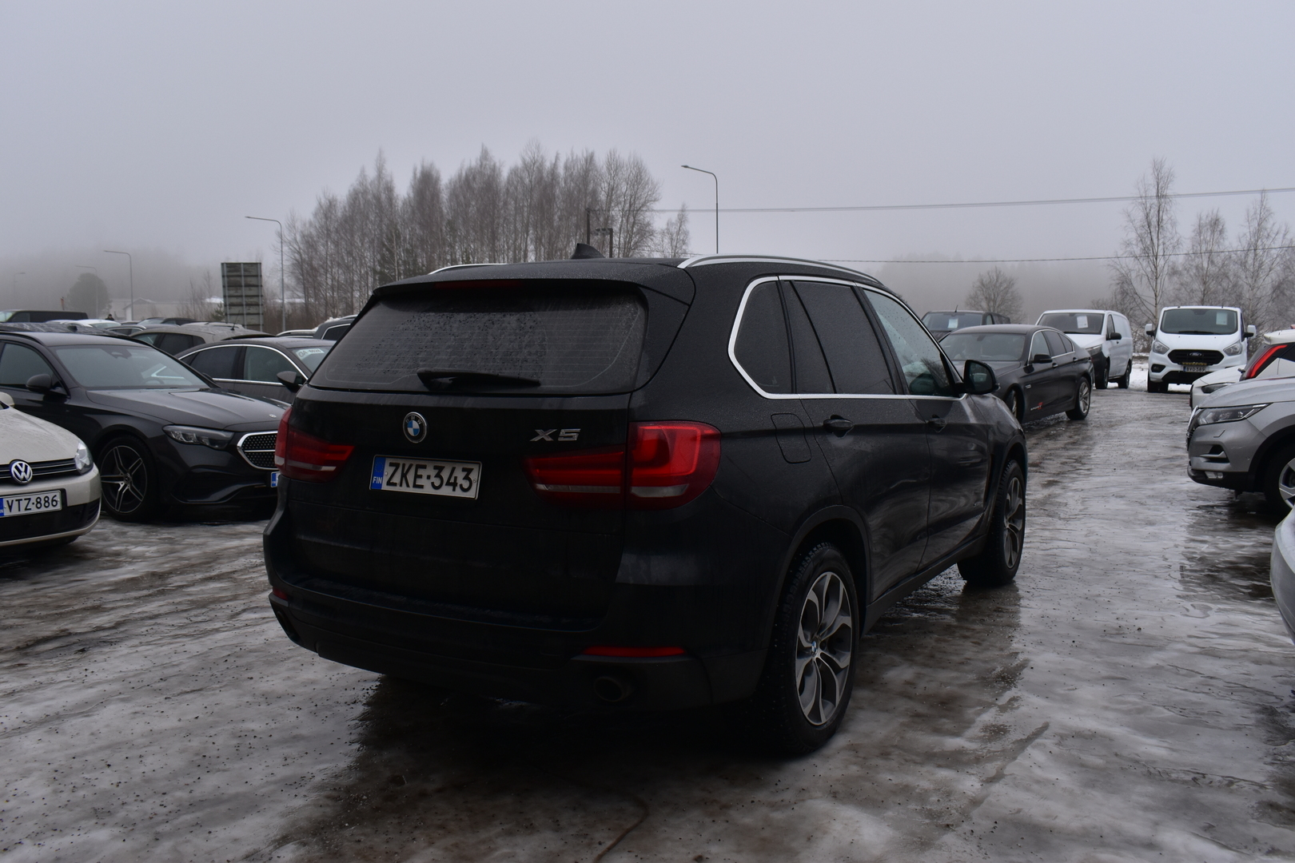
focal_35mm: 30
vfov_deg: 43.6
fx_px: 1079
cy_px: 432
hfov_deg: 61.9
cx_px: 648
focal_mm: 20
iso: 400
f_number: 9.5
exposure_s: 1/250
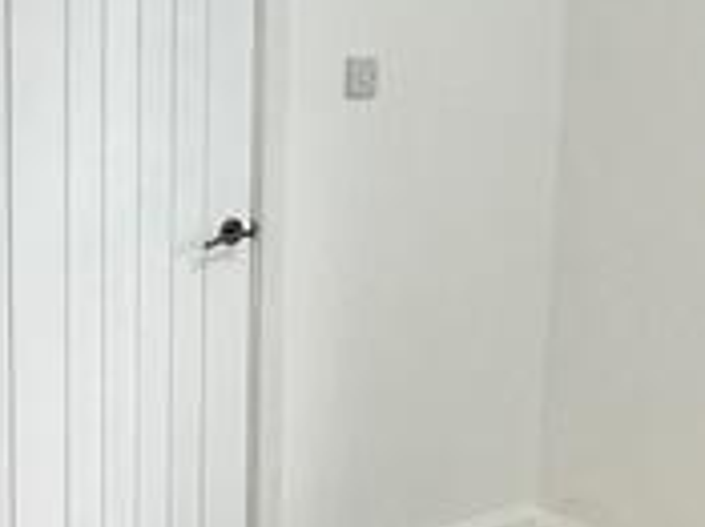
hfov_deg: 22.8
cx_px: -12
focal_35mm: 82
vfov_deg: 17.9
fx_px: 1669
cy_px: 338
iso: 320
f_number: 2.2
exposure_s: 1/100
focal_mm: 2.22
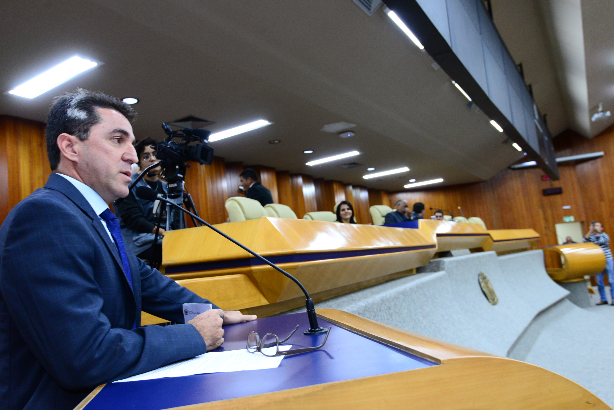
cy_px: 205
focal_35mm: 27
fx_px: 461
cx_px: 307
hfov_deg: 67.4
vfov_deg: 48.0
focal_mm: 27
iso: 2500
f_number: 5
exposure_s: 1/60
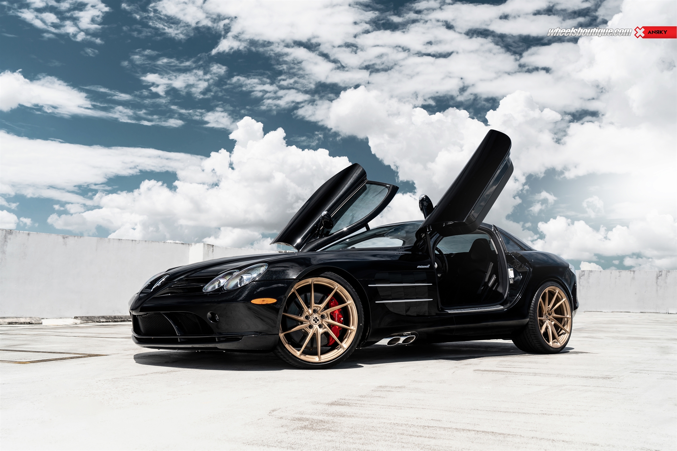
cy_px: 226
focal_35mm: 32
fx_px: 602
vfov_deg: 41.1
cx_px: 338
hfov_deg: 58.7
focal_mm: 32
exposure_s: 1/320
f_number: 6.3
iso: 100
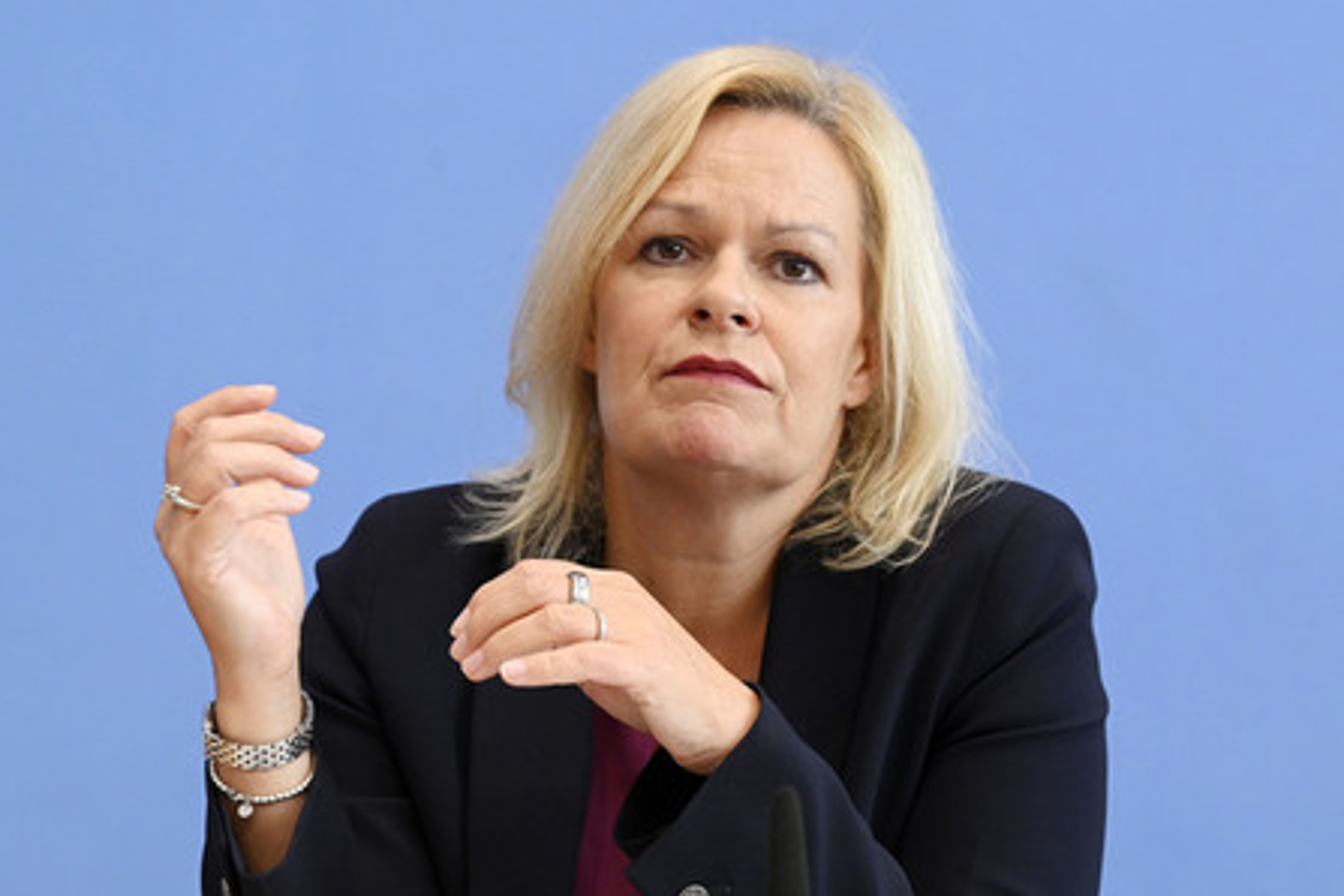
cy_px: 448
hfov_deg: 17.5
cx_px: 669
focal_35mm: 117
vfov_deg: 11.7
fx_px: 4368
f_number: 5.6
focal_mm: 116
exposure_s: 1/640
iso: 3200
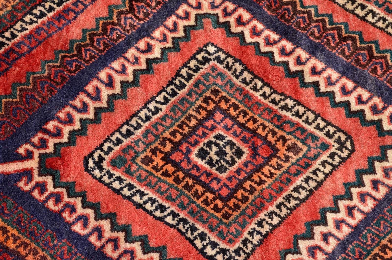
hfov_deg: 24.7
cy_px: 130
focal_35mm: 82
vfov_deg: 16.5
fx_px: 897
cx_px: 196
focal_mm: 55
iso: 800
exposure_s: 1/640
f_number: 14
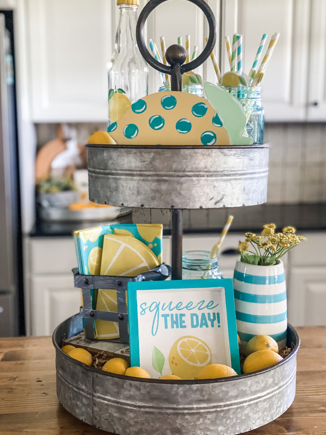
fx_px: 666
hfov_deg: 27.5
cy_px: 218
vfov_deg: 36.2
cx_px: 166
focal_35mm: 53
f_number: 2
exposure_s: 1/40
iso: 320
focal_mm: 6
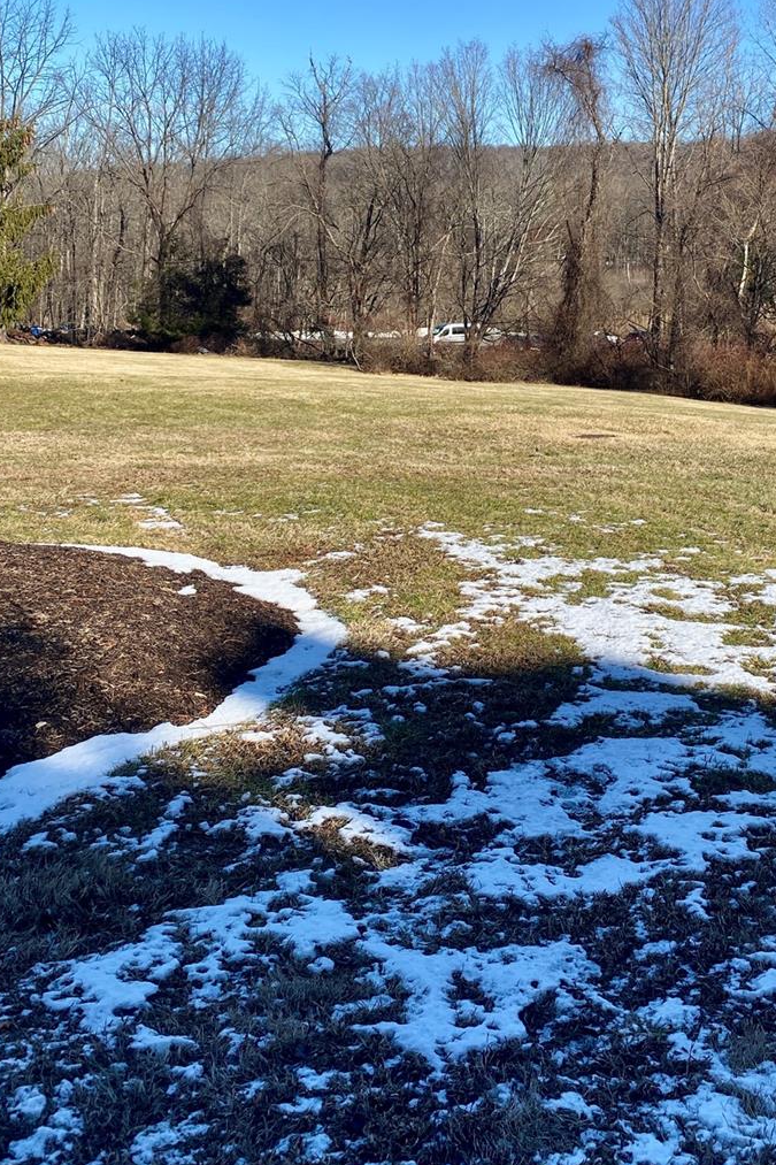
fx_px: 1326
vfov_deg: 46.4
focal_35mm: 41
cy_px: 353
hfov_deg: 32.3
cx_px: 520
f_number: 1.8
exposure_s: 1/2358
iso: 32
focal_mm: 4.25
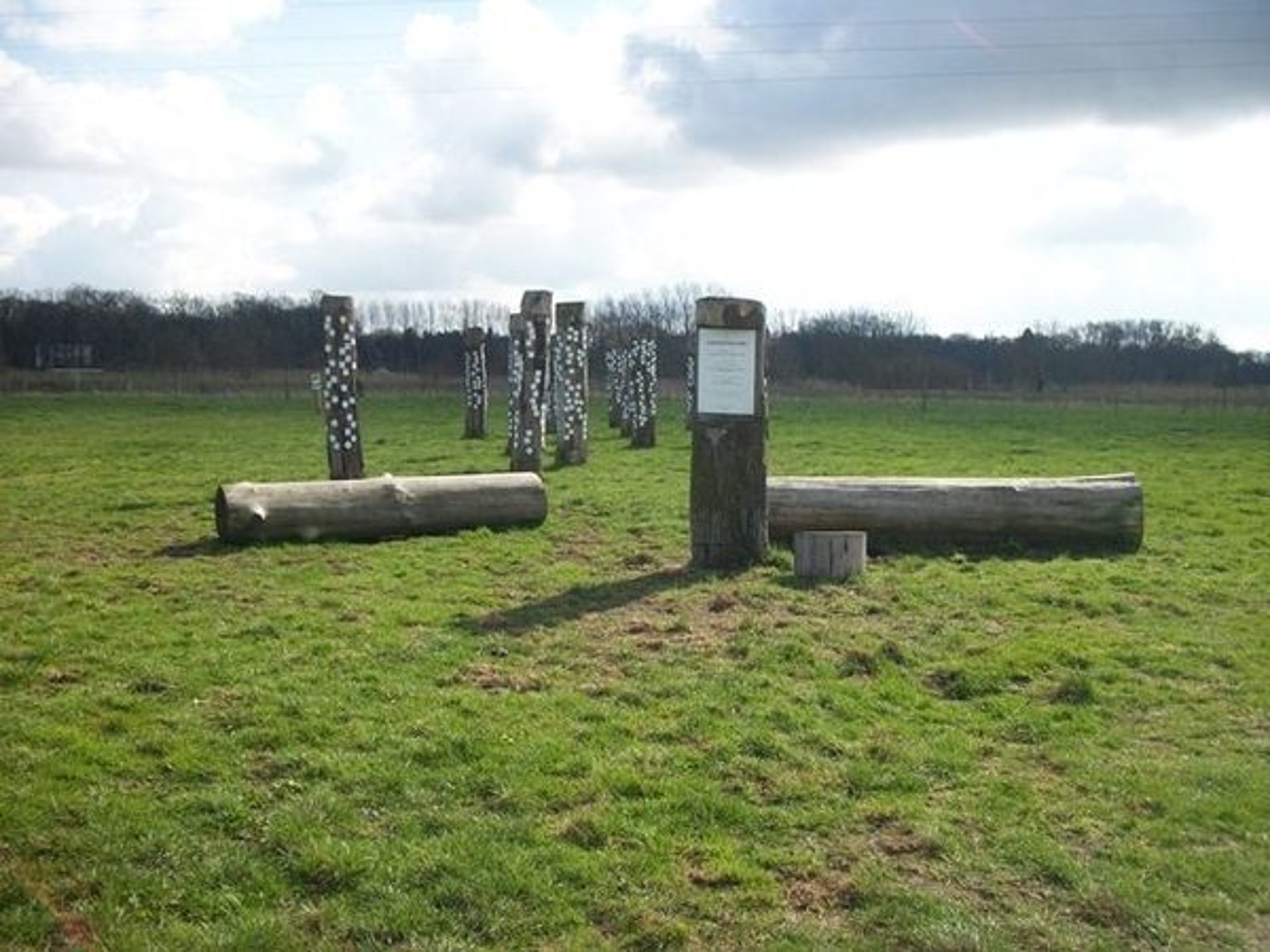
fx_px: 1174
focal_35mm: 32
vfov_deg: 44.2
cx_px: 635
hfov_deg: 56.8
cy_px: 476
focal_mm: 5.7
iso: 80
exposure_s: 1/125
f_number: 8.8
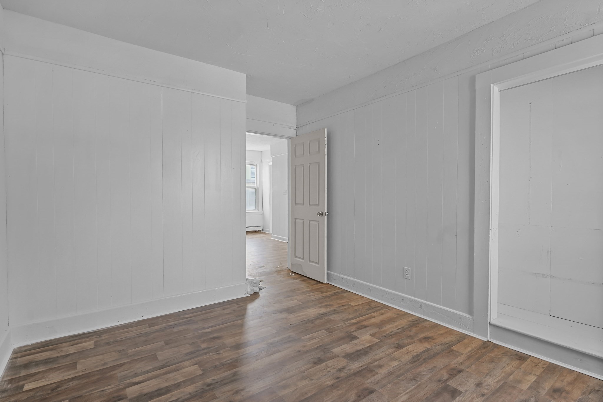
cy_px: 201
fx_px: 285
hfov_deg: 93.3
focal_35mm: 17
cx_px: 302
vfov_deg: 70.4
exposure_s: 1/6
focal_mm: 17
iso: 320
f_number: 6.3
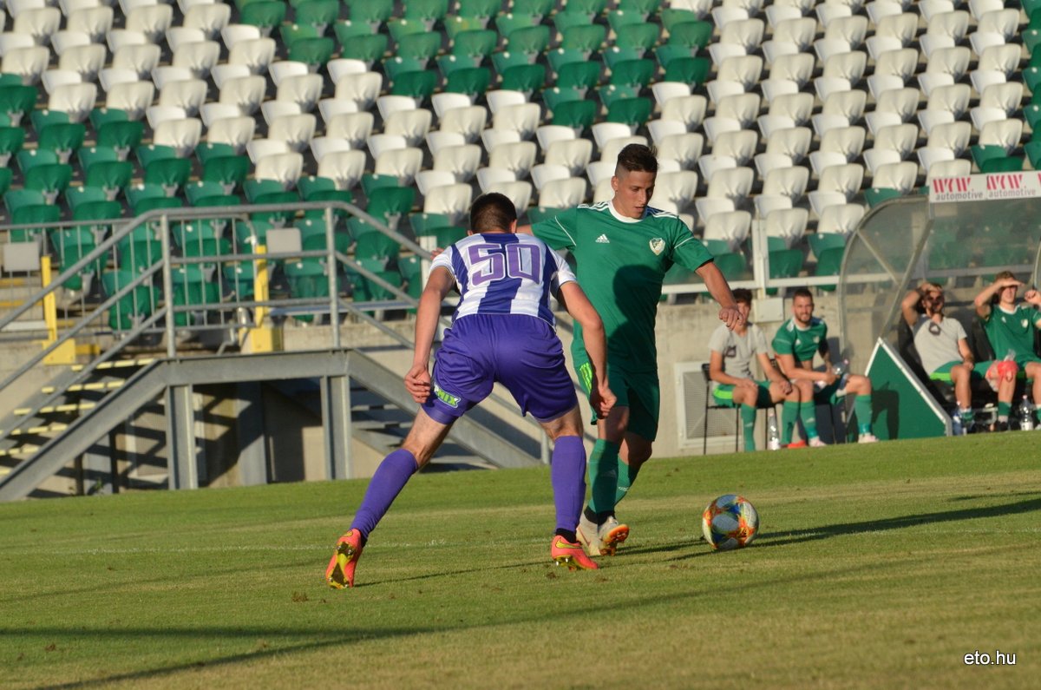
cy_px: 345
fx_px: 8658
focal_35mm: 300
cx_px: 520
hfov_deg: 6.9
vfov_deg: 4.6
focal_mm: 200
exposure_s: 1/4000
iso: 1000
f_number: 8
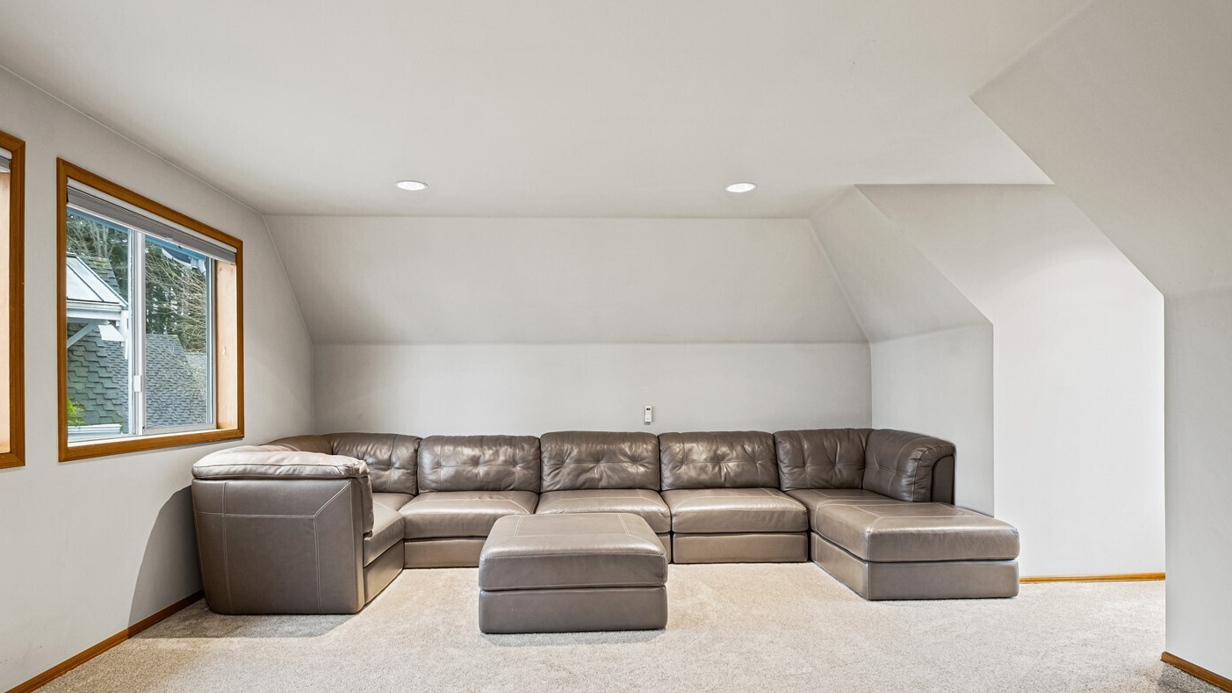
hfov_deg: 89.5
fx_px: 621
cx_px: 599
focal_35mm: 19
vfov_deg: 58.2
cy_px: 379
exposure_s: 2
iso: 250
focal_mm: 10
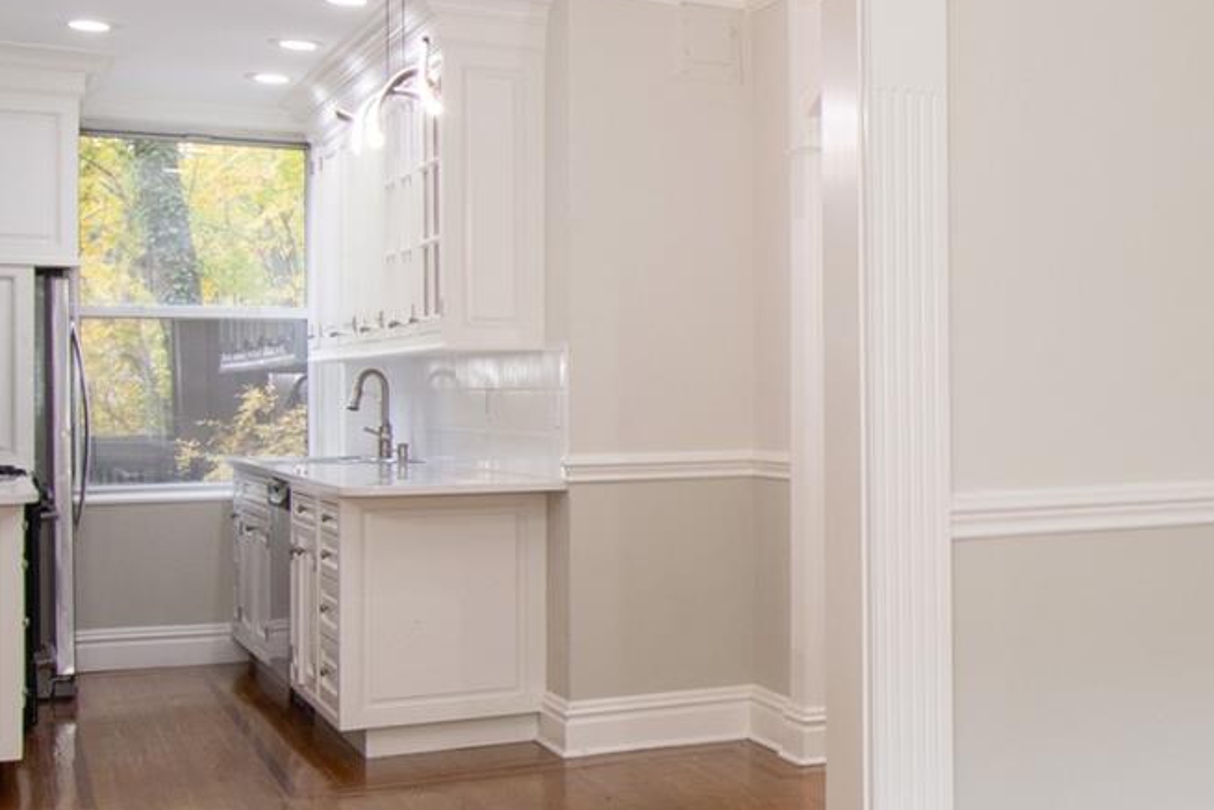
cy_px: 386
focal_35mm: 52
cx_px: 1479
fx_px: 1739
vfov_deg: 26.2
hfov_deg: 31.7
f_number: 8
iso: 640
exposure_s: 1/30
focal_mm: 11
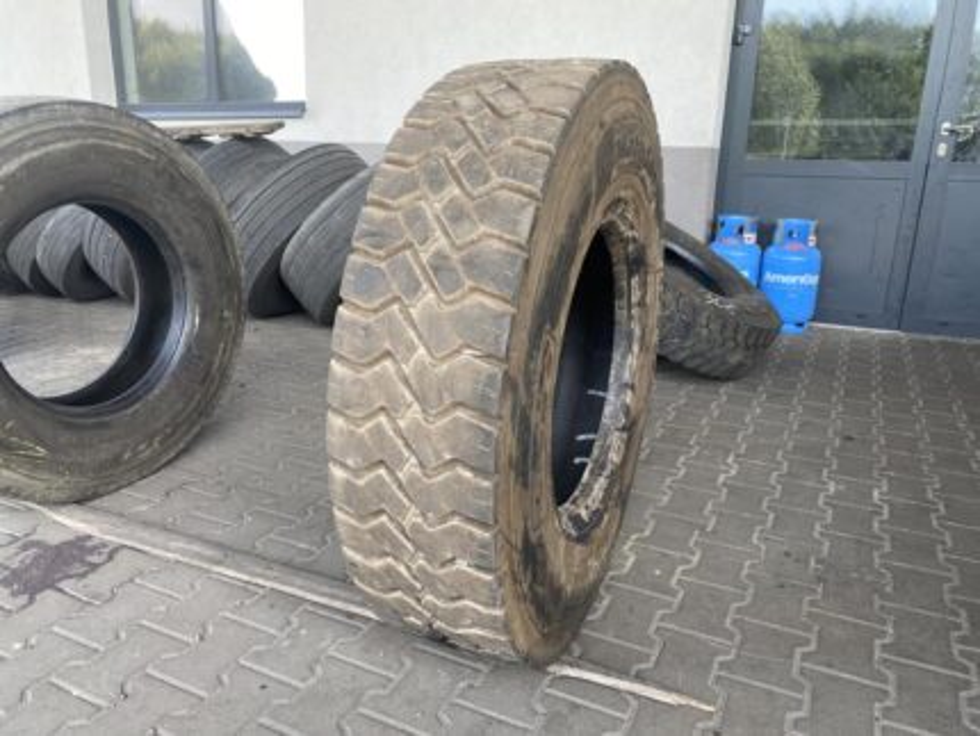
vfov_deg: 53.1
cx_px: 490
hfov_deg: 67.3
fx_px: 736
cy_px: 368
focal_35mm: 26
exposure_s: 1/122
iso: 32
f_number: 1.8
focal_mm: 4.25
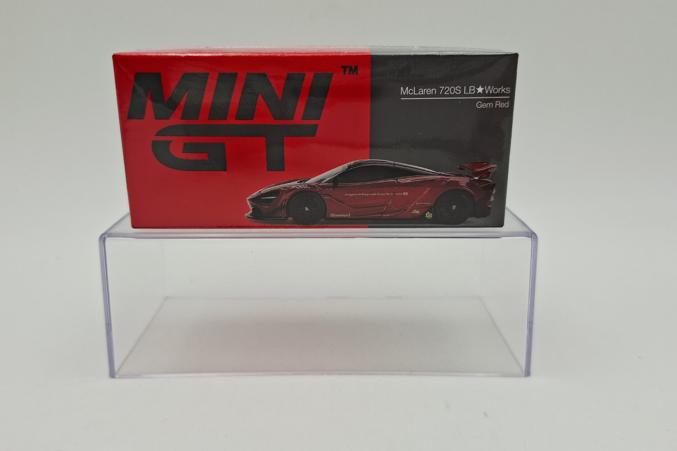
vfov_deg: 46.3
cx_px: 330
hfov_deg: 65.5
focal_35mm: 28
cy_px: 203
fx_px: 527
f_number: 1.8
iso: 50
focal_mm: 5.54
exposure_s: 1/397
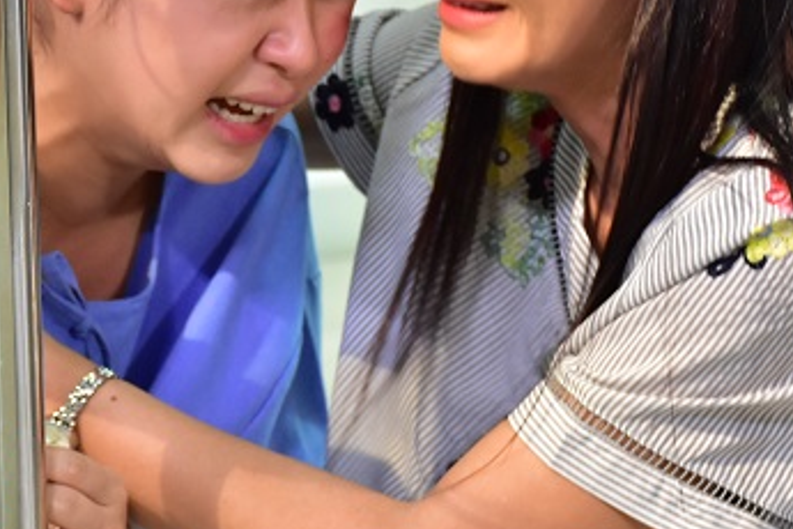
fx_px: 3987
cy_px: 220
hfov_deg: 11.3
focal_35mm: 181
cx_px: 234
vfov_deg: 7.6
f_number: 4.8
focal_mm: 52
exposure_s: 1/90
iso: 1600
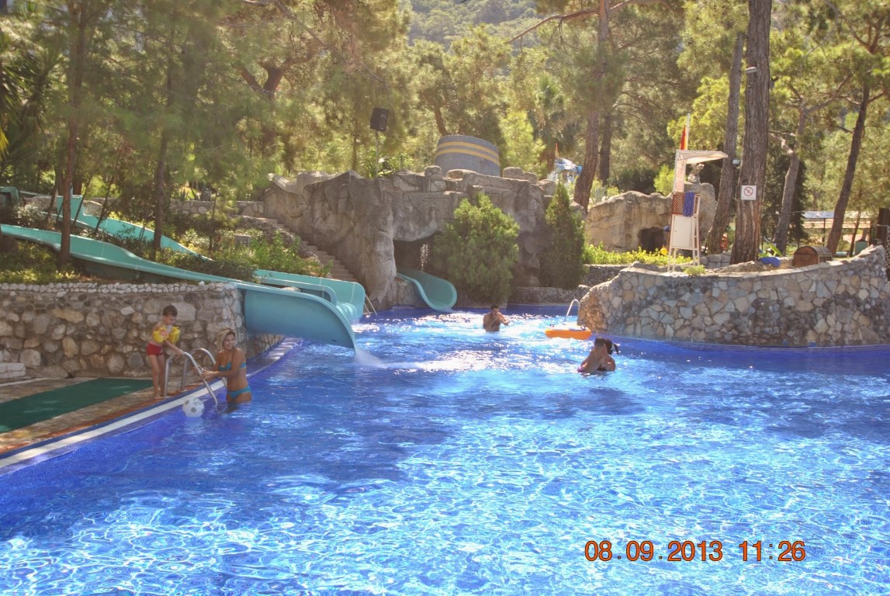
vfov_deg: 37.0
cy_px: 298
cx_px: 445
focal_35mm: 36
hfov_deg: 53.1
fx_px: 891
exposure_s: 1/125
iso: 100
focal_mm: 24
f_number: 5.6
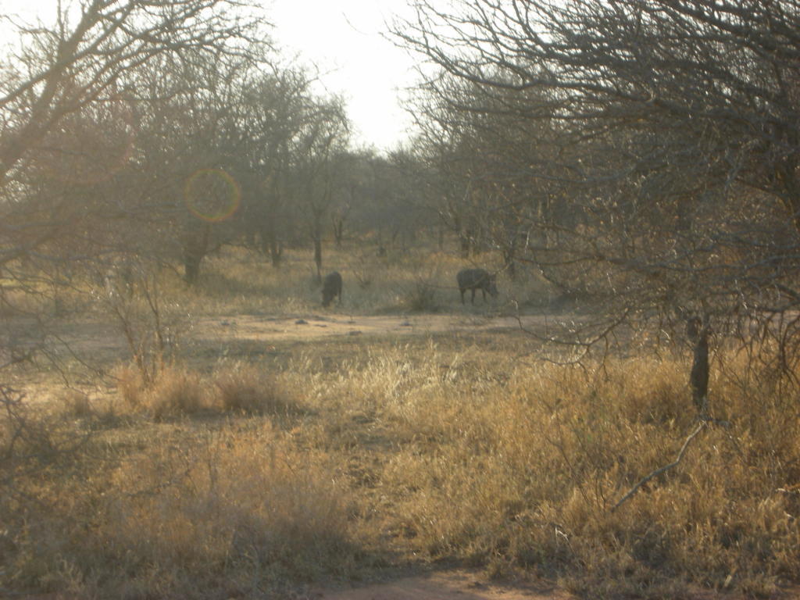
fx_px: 2427
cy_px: 300
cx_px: 400
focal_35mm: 105
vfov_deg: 14.1
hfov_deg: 18.7
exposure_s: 1/71.5
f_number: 5.4
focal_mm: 17.4
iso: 50
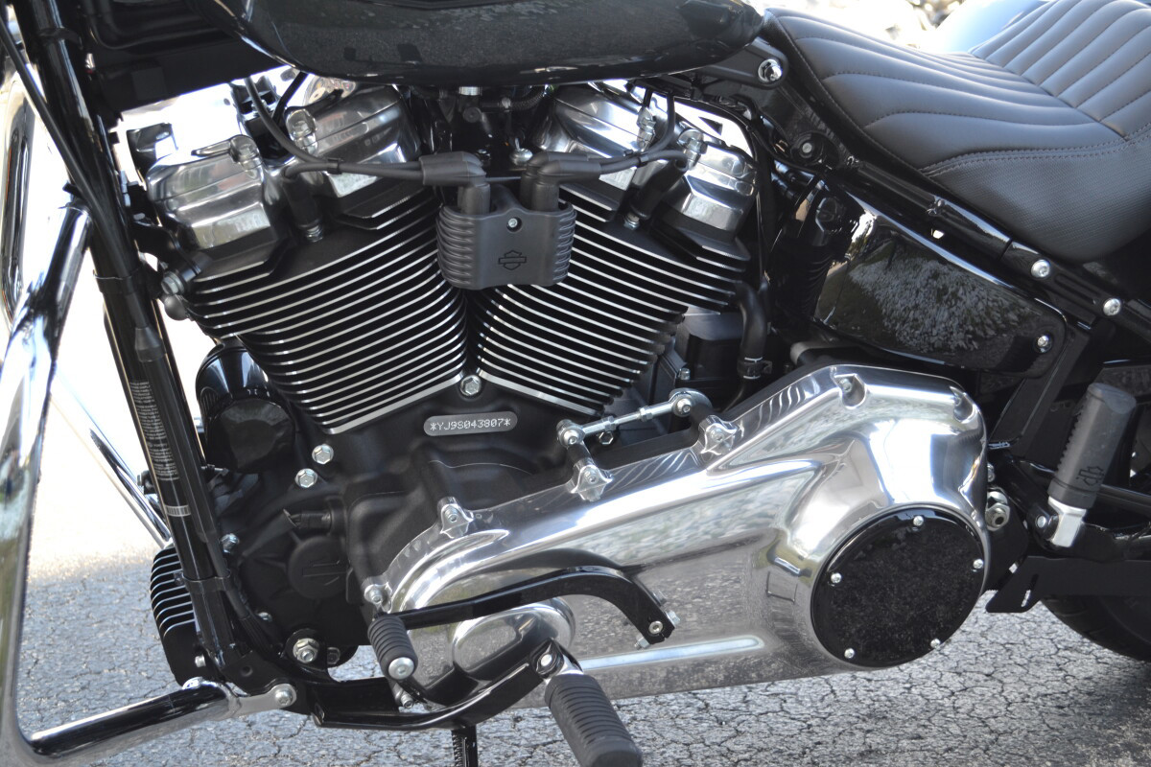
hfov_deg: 38.9
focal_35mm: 51
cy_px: 384
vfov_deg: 26.5
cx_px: 576
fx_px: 1630
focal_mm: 34
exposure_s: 1/125
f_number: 5.6
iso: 400
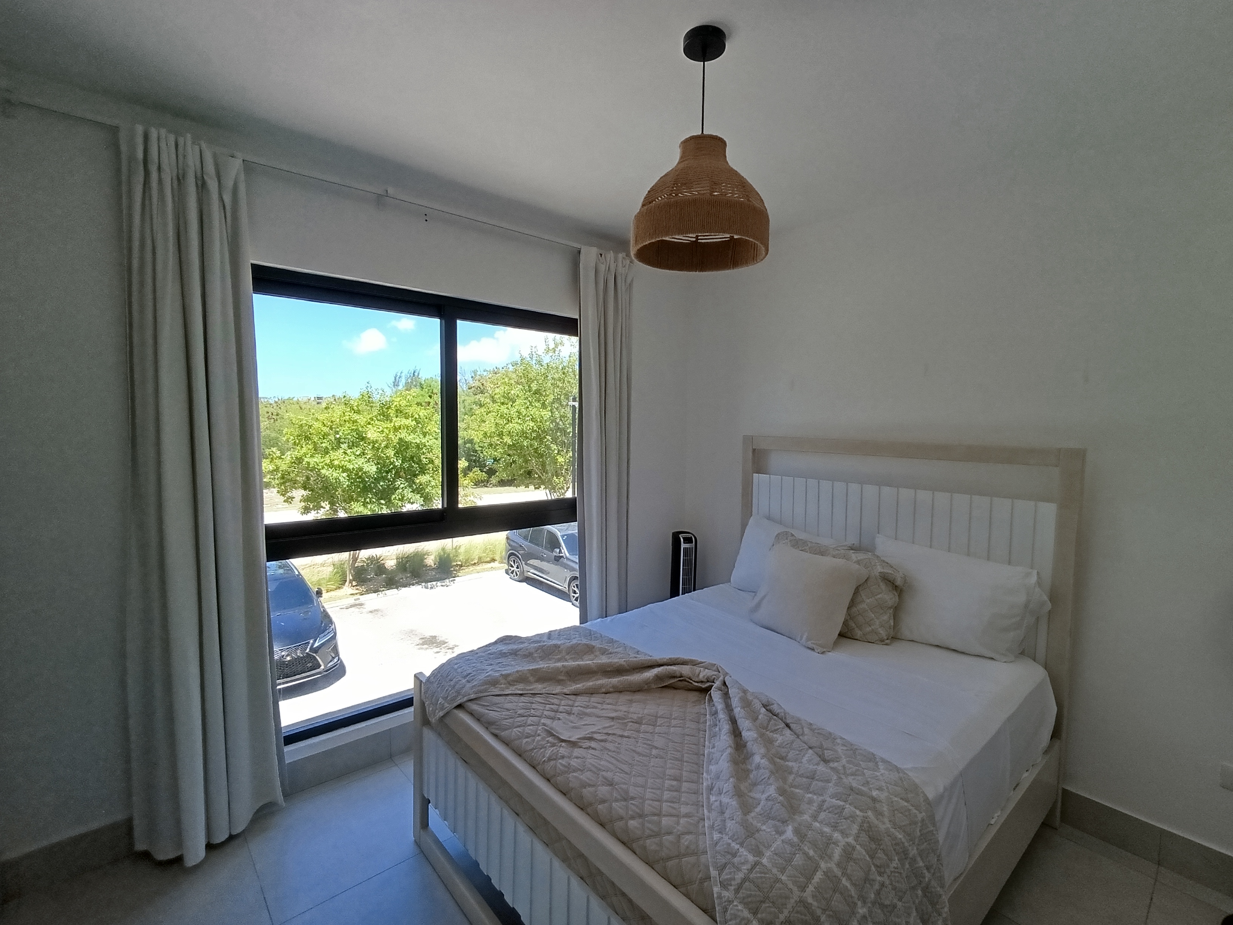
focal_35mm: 16
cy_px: 462
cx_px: 616
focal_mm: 1.65
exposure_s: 1/111
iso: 50
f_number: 2.2
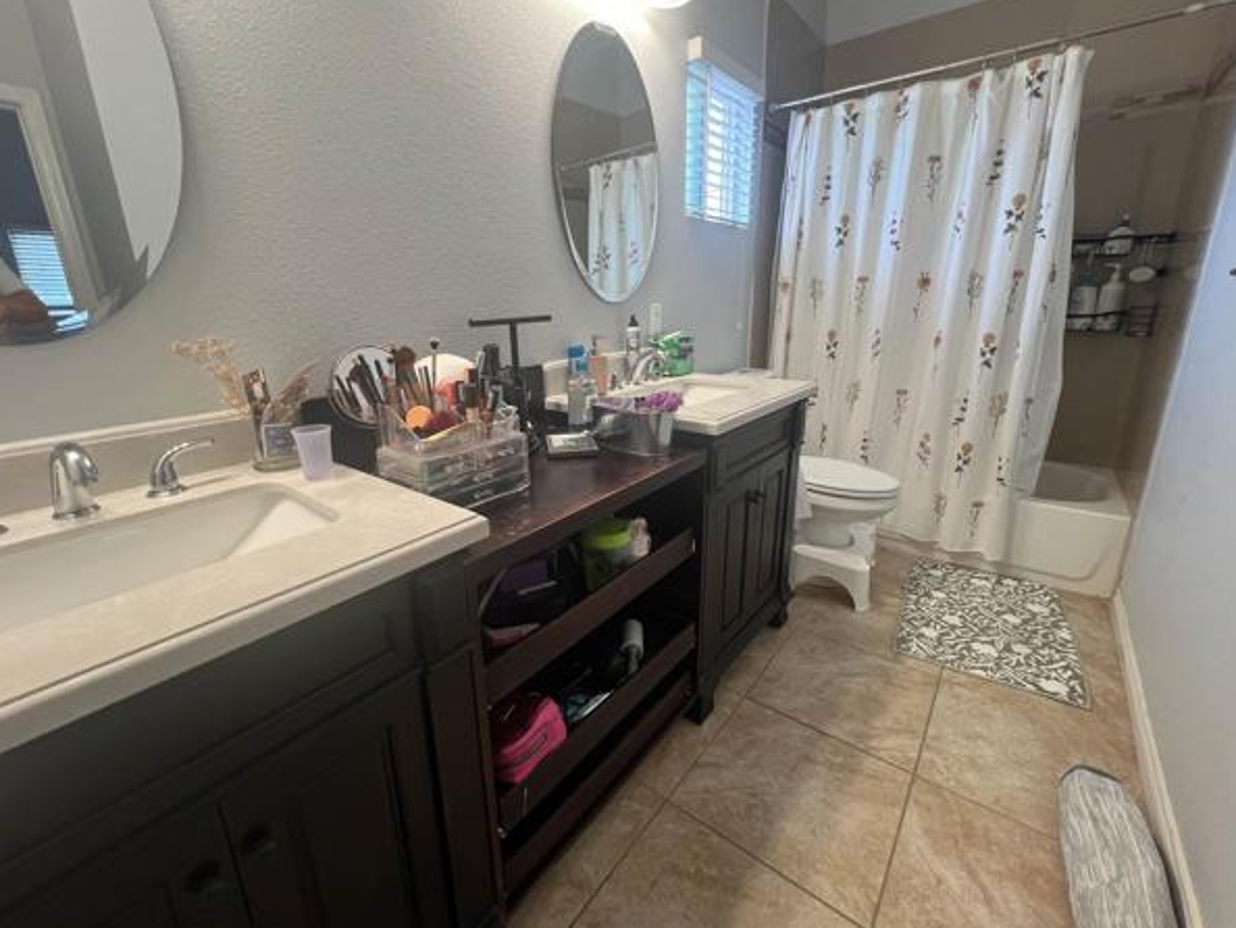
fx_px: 500
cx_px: 581
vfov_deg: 85.7
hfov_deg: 101.9
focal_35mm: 14
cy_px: 456
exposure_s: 1/120
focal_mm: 1.57
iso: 200
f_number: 1.8
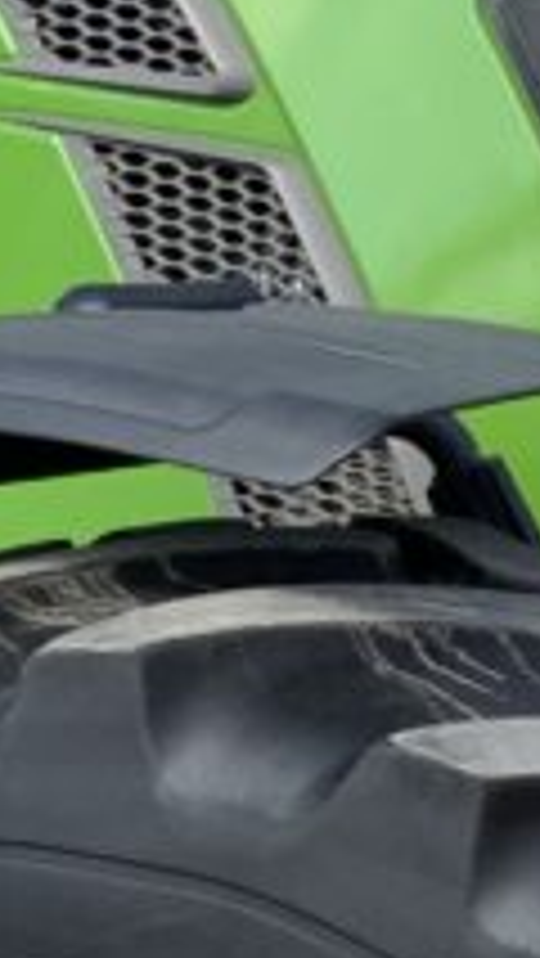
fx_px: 3865
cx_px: 711
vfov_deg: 13.0
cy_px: 1628
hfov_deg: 7.9
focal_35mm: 152
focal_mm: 3
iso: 16
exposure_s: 1/562
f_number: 1.8
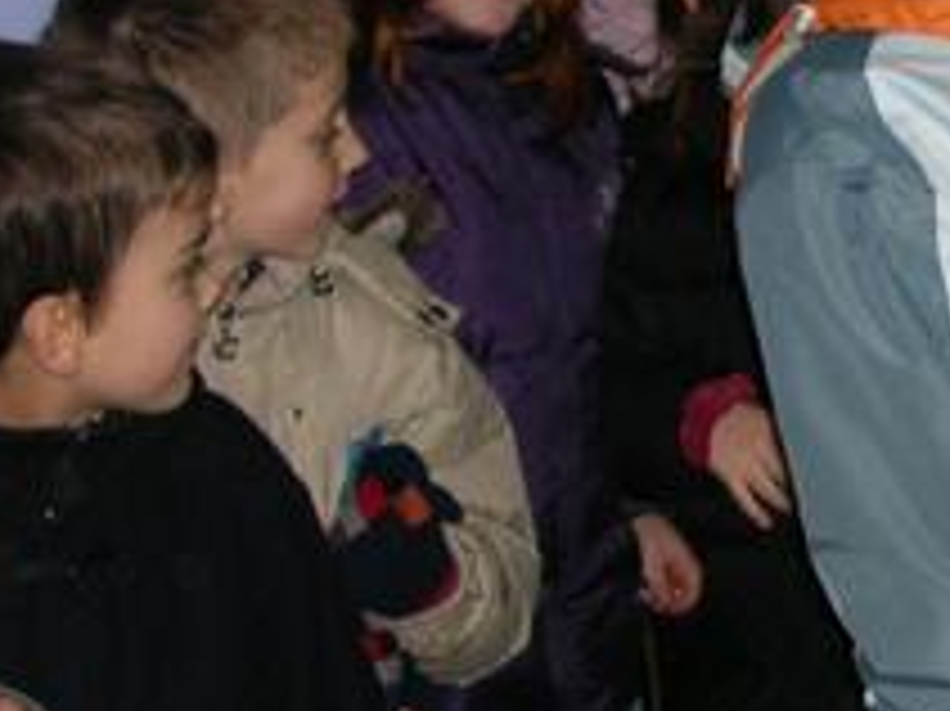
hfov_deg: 17.6
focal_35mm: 106
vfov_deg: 13.9
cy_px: 302
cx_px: 1180
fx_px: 2907
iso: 65
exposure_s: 1/60.1
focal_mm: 5.8
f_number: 2.8
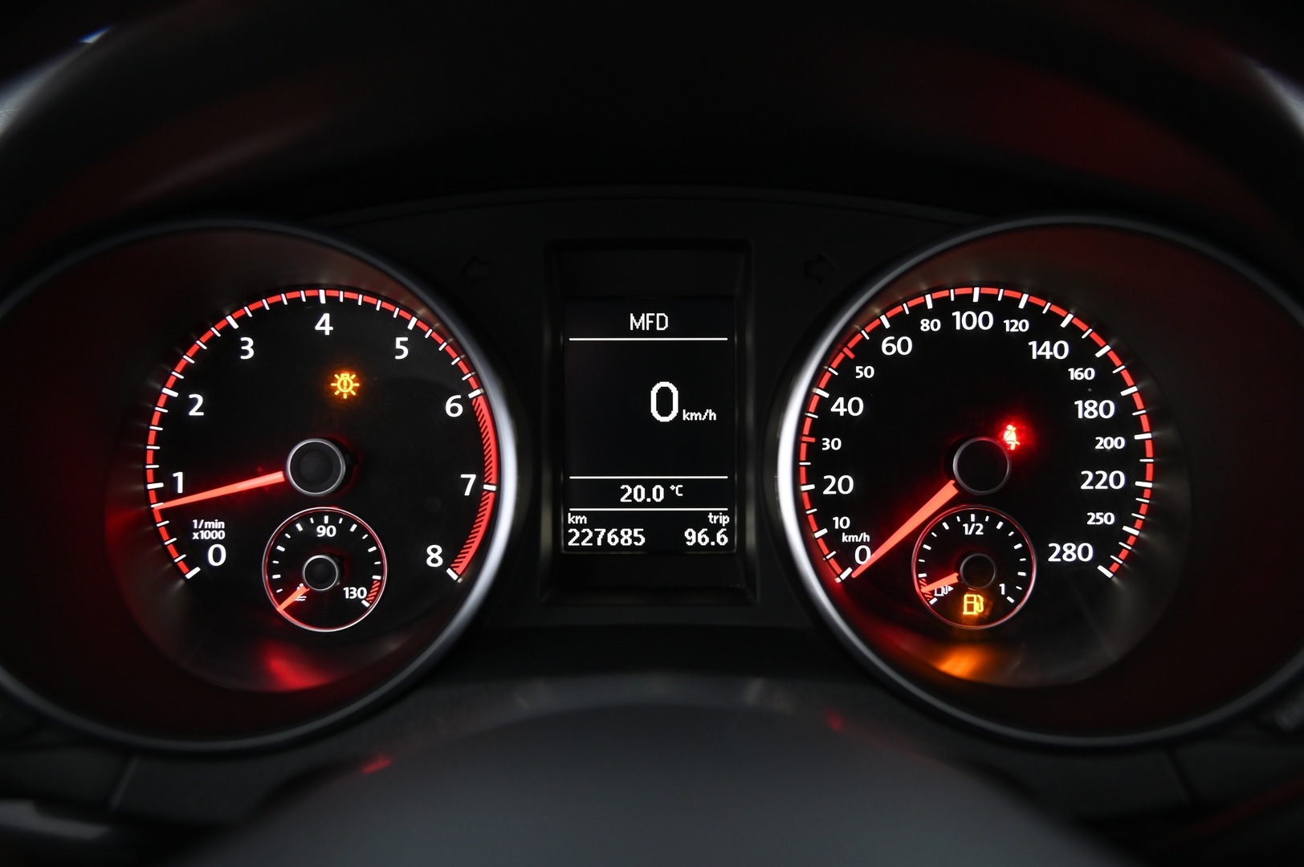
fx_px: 1267
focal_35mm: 35
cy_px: 434
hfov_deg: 54.5
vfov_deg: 37.8
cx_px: 652
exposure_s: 1/20
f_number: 4
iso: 2000
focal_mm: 35
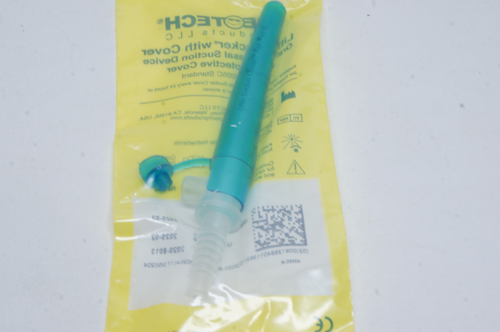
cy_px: 164
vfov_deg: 18.0
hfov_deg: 26.8
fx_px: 1048
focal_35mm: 76
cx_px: 242
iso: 400
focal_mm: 45
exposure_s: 1/5
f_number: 20
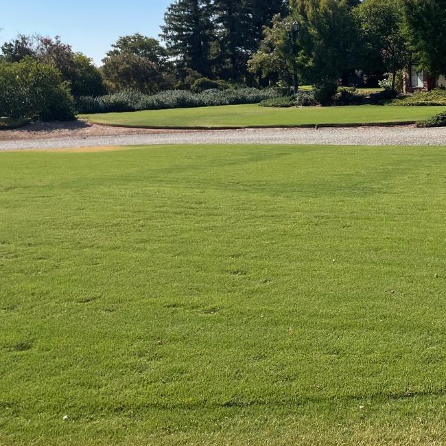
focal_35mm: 53
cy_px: 130
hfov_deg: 31.1
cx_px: 377
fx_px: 773
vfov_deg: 31.8
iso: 32
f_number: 1.6
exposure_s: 1/3861
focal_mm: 4.2
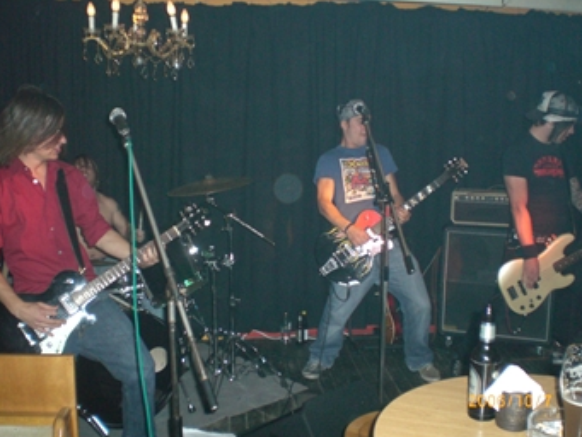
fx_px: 656
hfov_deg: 47.8
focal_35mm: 39
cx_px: 288
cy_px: 222
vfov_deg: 36.8
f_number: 3.1
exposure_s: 1/60
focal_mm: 6.3
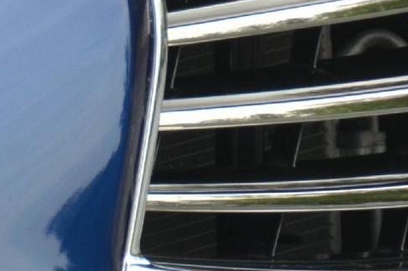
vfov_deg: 1.3
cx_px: -585
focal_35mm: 1053
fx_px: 11909
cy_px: 251
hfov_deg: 2.0
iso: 800
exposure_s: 1/800
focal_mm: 135
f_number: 5.6
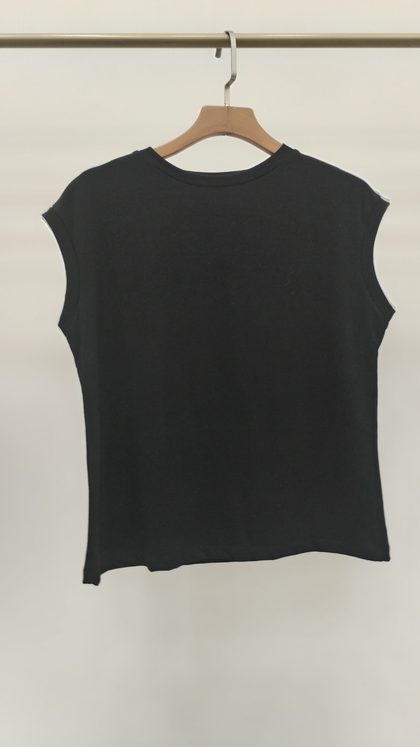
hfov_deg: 36.7
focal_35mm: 32
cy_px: 373
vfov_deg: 61.0
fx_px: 634
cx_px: 226
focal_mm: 4.75
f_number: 1.8
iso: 232
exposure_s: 1/60
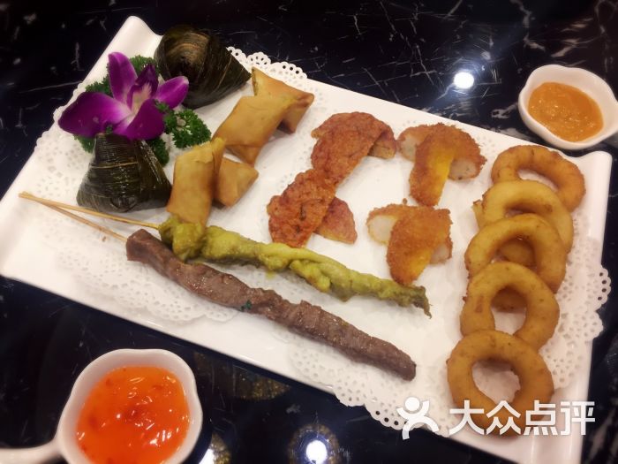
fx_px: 518
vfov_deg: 48.2
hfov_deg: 61.7
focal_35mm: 29
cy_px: 232
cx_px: 309
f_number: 2.2
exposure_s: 1/33
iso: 100
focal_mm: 4.15
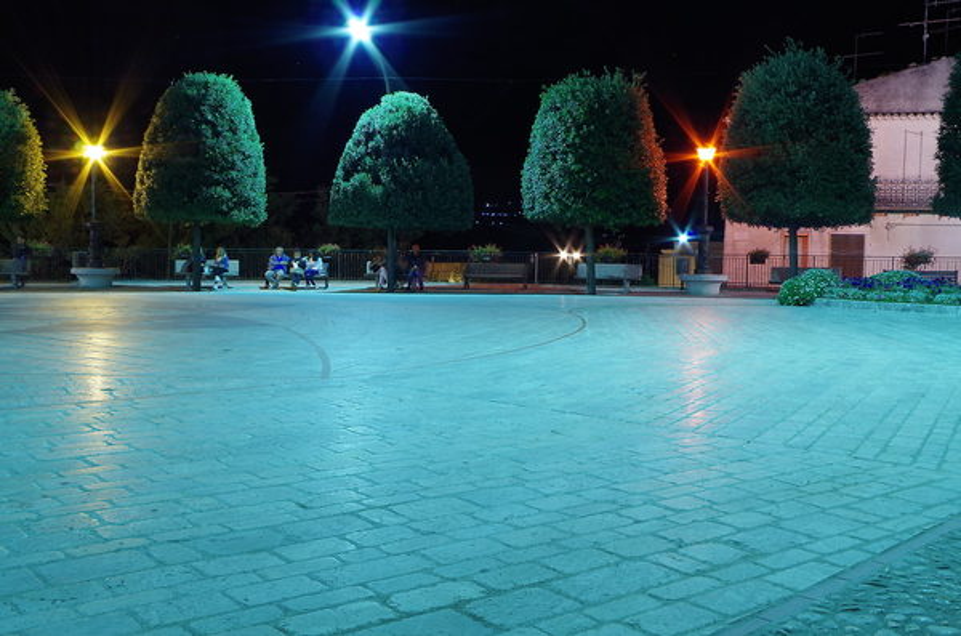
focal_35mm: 39
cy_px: 318
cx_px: 480
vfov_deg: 34.0
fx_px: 1039
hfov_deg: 49.7
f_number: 11
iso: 400
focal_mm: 26.25
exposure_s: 10
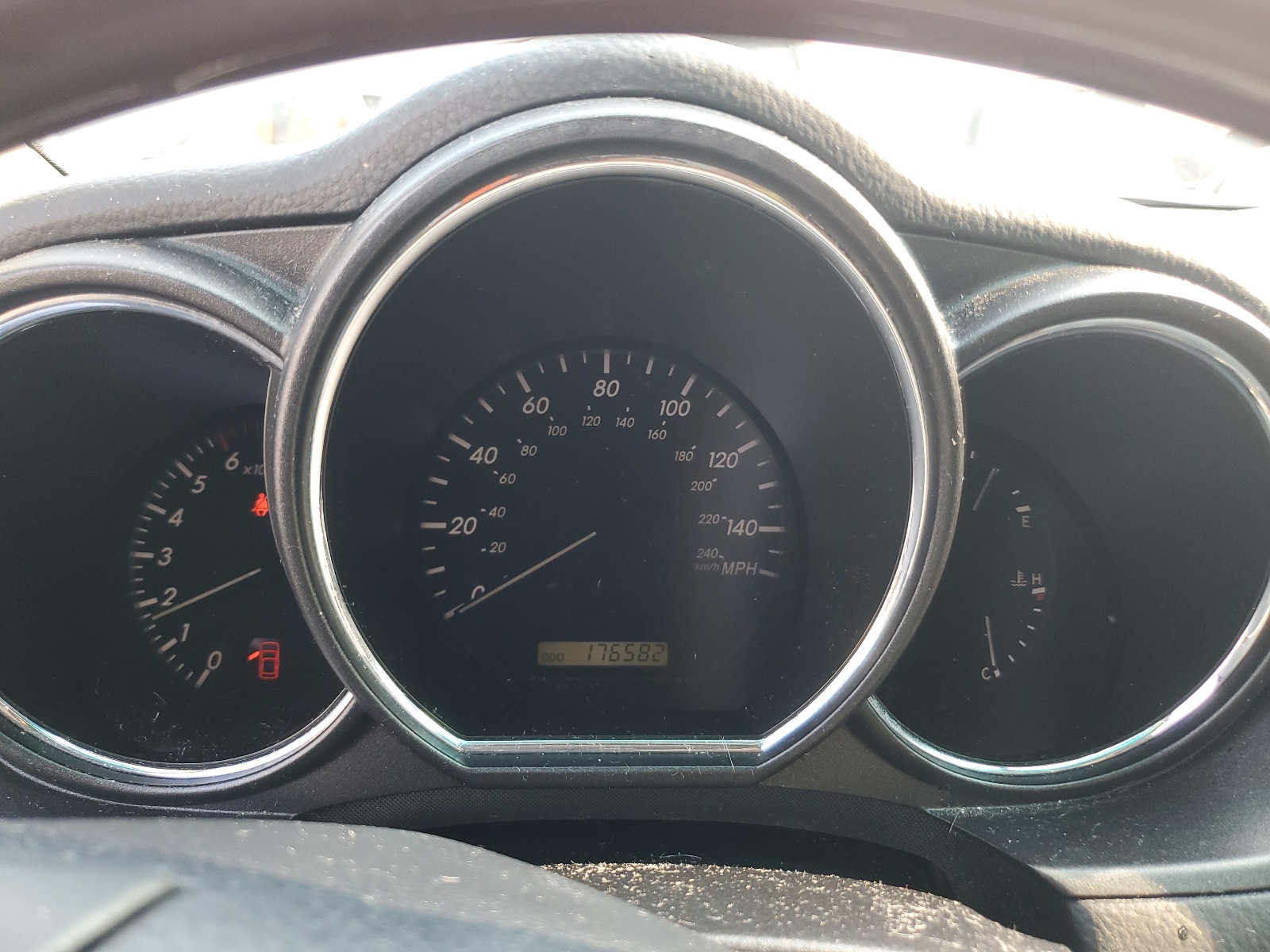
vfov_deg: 53.1
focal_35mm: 26
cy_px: 476
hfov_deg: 67.3
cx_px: 635
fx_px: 954
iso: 68
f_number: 1.5
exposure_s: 1/120
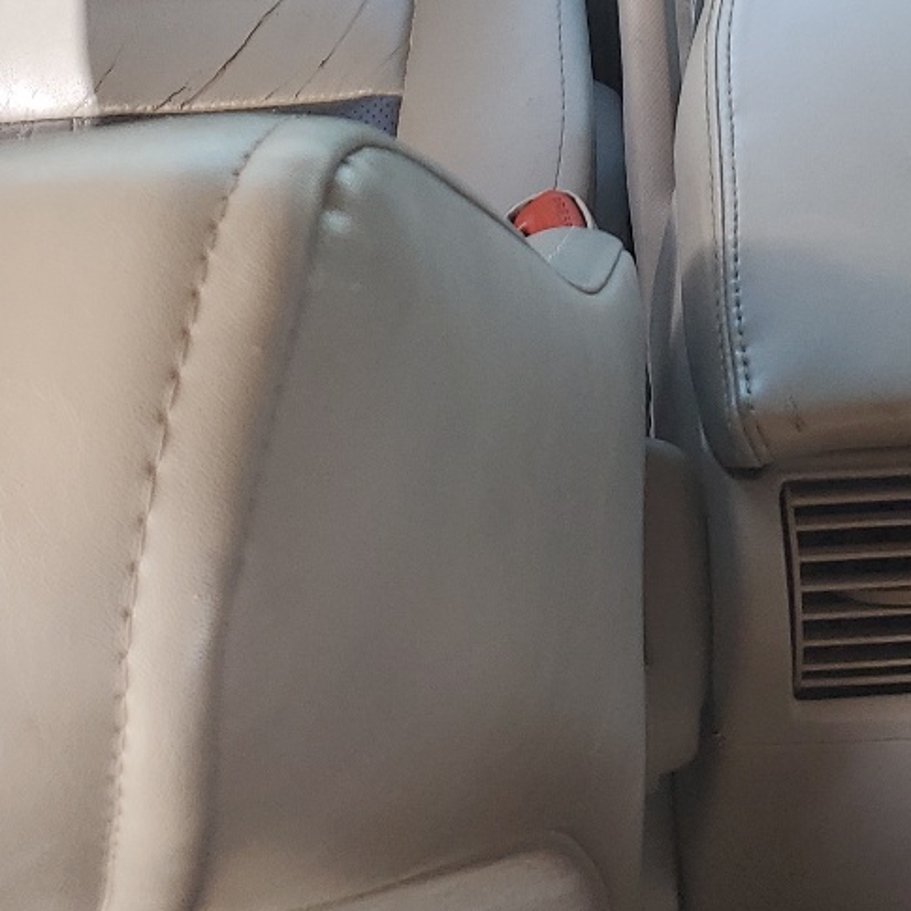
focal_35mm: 76
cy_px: -209
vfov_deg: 21.1
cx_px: 710
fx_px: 2263
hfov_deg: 22.5
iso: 50
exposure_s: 1/100
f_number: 1.5
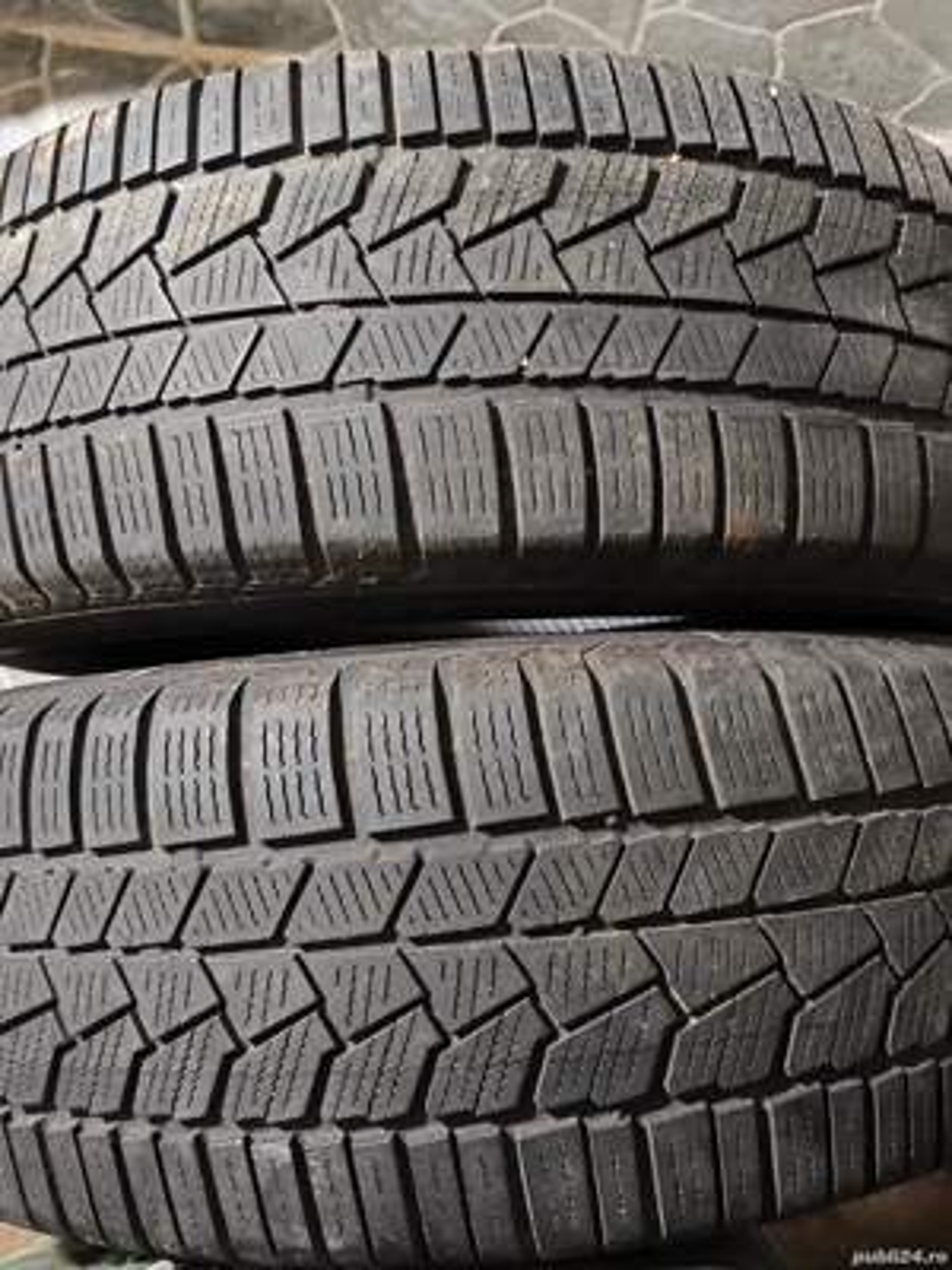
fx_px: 917
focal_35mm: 25
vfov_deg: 69.4
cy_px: 635
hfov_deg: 54.9
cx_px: 476
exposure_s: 1/20
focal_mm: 6.18
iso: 5000
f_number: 1.65
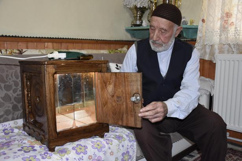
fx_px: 232
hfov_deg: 55.1
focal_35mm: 34
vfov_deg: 38.4
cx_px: 121
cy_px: 80
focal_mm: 23
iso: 800
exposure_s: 1/60
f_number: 3.8
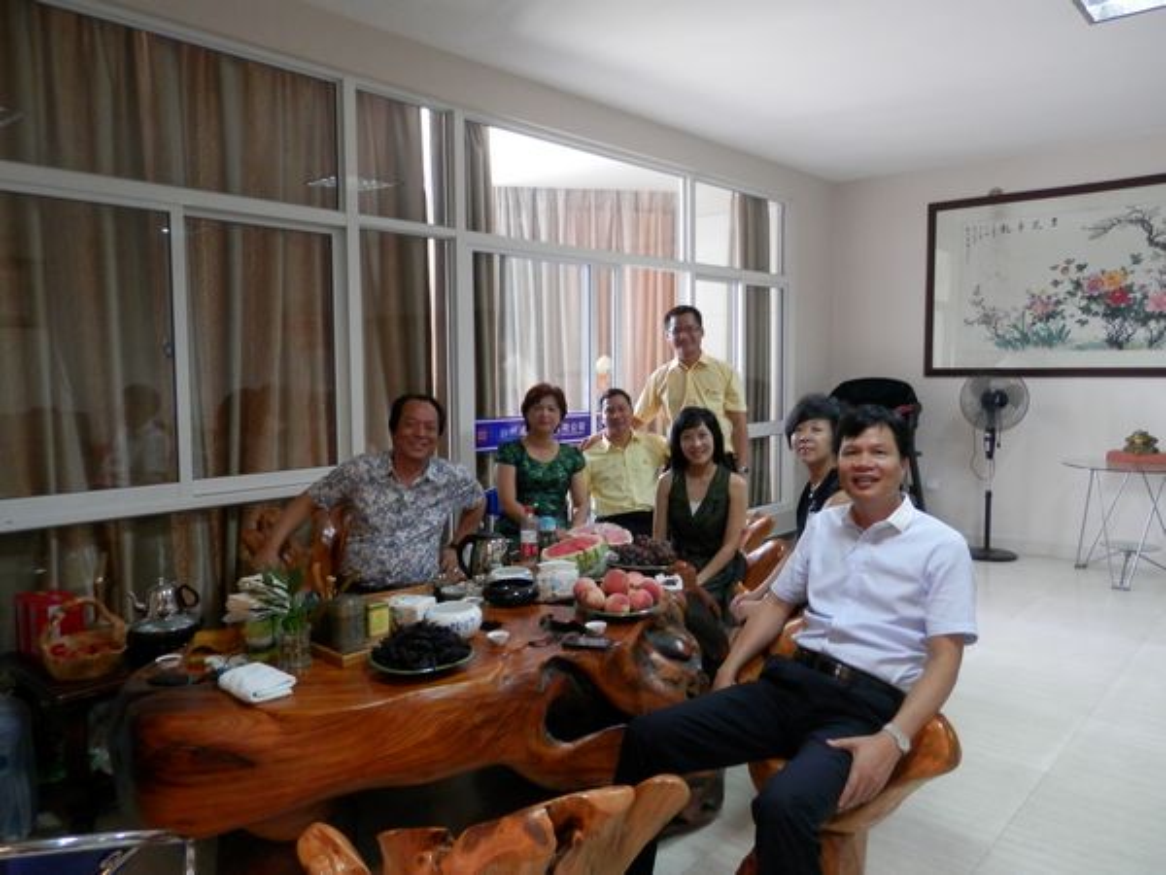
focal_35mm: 25
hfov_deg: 69.4
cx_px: 583
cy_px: 438
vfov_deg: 54.9
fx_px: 842
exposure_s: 1/8
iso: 250
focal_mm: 4.5
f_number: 3
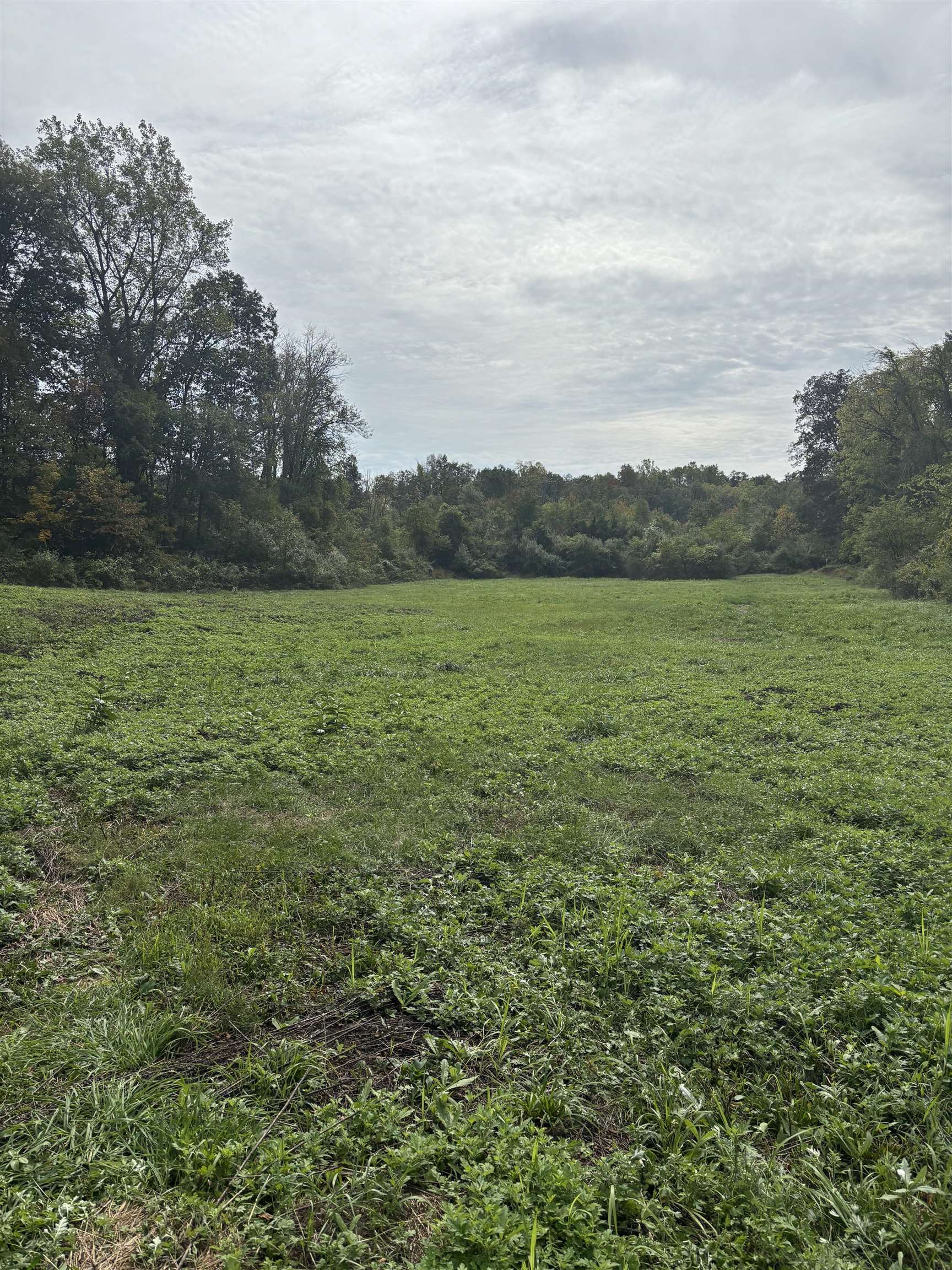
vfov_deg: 67.3
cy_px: 635
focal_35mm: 26
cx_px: 476
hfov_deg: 53.1
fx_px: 953
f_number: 1.6
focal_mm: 5.96
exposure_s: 1/8333
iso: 50
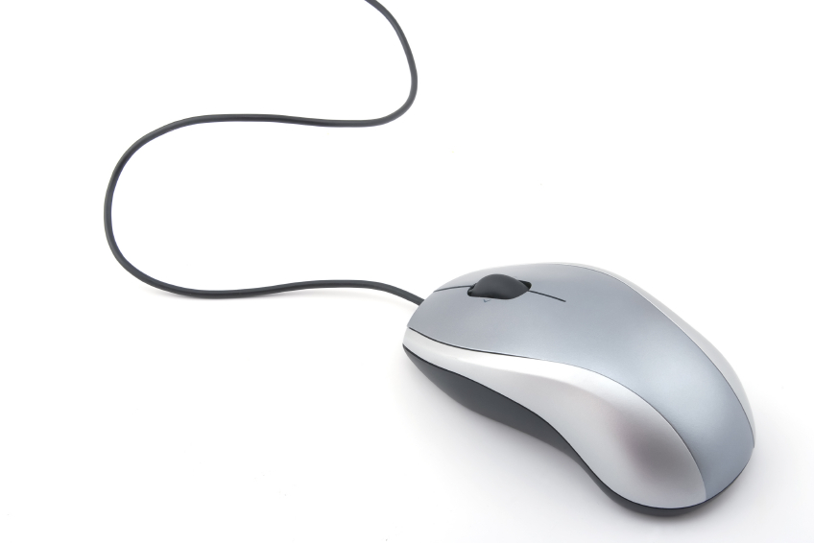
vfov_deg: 22.6
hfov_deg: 33.4
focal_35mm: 60
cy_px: 272
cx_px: 407
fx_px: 1357
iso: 200
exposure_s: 1/160
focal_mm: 40
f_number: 22
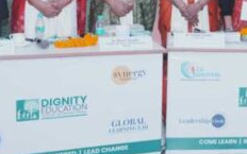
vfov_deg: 12.6
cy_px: -32
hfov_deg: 19.8
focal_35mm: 101
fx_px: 680
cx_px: 264
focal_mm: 33
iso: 1600
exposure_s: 1/200
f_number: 4
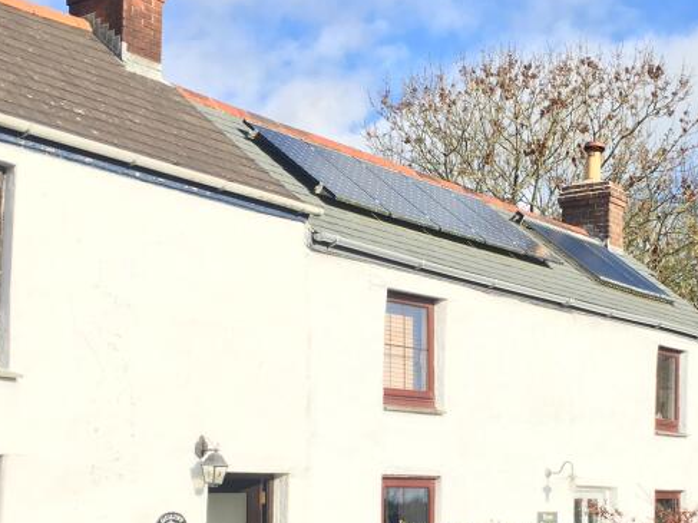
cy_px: 373
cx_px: 474
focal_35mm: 61
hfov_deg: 31.4
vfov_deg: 23.8
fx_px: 1230
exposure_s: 1/686
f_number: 2.2
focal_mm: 4.15
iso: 25
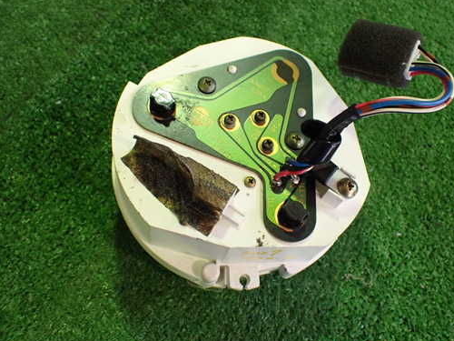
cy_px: 158
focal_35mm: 36
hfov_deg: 51.3
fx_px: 472
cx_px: 242
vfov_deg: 39.6
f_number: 2.3
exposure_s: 1/125
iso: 800
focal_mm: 5.4
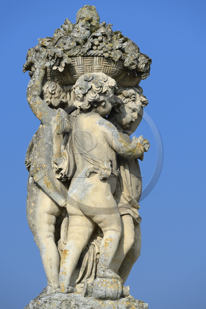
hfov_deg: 6.9
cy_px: 154
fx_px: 1717
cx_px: 103
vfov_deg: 10.3
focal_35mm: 200
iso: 100
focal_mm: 200
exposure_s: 1/400
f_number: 7.1
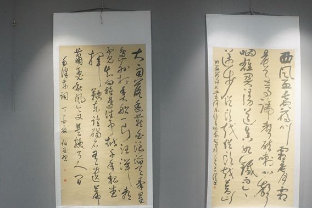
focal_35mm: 38
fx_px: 329
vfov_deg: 34.7
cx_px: 108
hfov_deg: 49.9
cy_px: 139
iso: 3200
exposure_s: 1/200
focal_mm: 18
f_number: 7.1
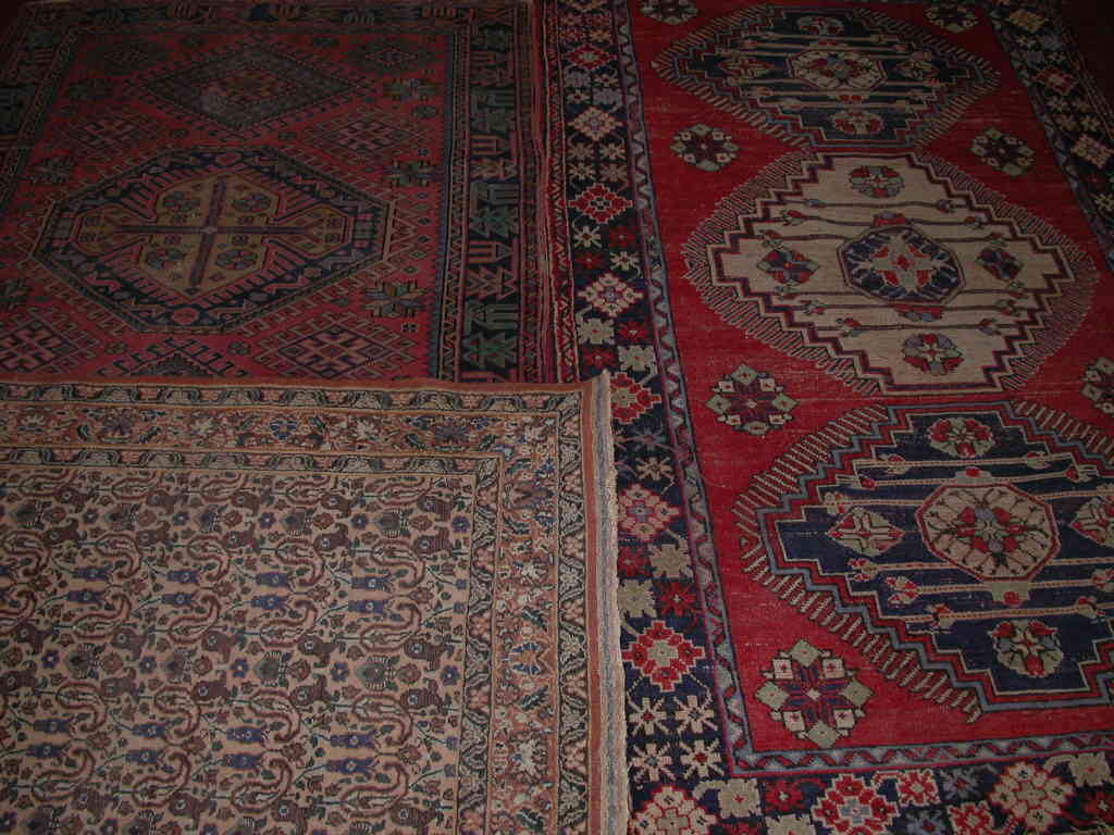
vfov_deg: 37.7
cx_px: 557
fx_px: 1223
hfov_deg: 49.0
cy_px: 418
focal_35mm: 38
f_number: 2.6
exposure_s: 1/60
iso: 100
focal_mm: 7.85
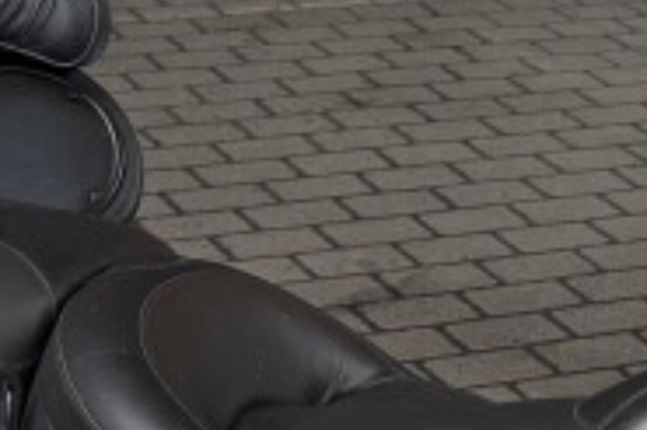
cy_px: 458
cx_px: 684
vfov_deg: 9.4
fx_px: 2586
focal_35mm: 144
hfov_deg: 14.0
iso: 100
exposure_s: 1/543
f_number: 1.78
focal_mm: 6.76
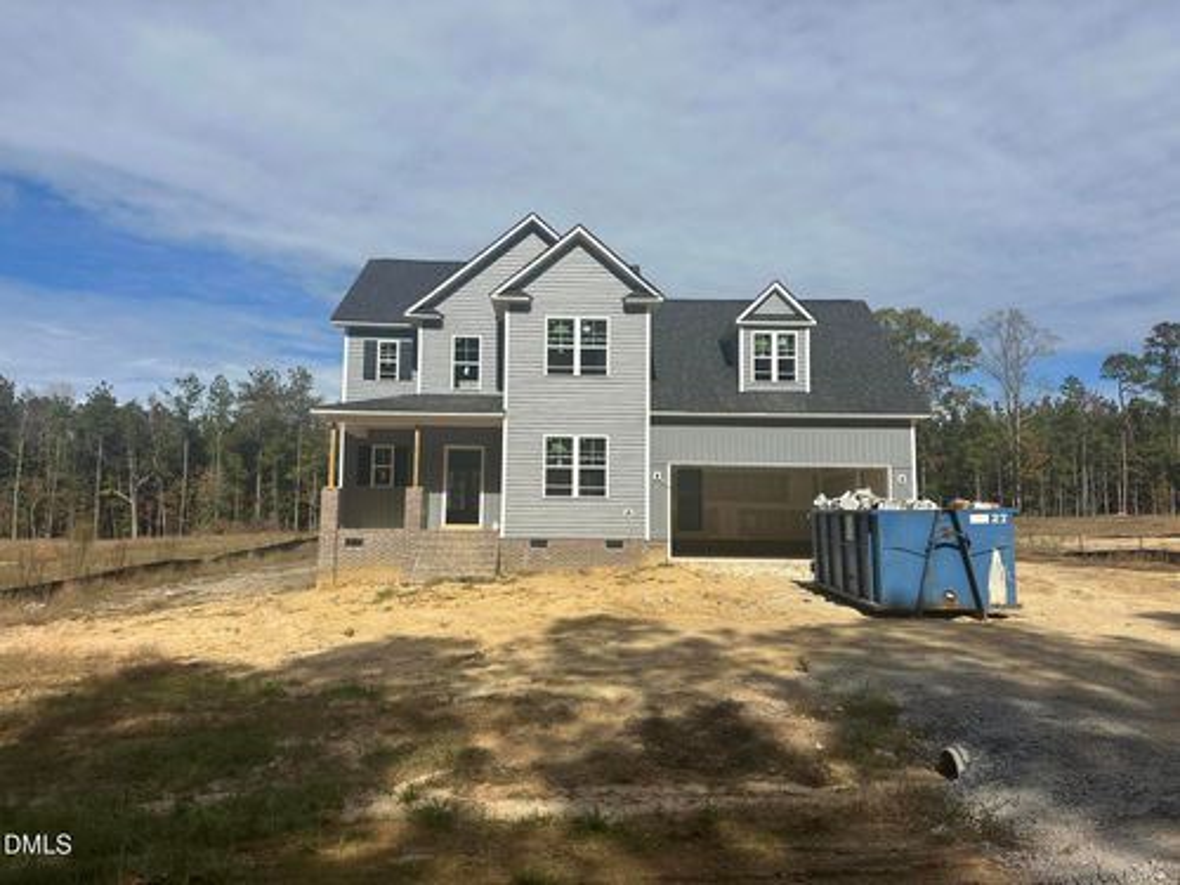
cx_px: 590
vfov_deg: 56.8
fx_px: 818
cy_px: 442
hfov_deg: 71.6
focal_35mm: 24
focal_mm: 6.86
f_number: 1.78
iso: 80
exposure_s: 1/7576
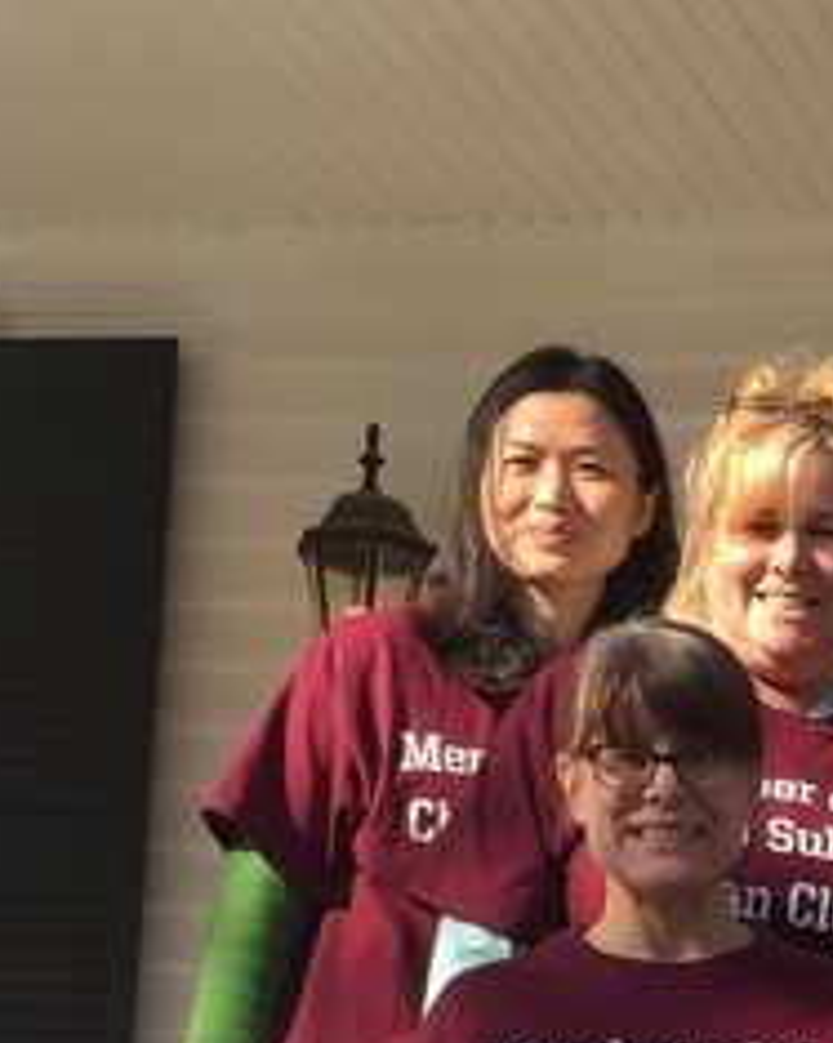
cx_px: 1212
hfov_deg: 12.7
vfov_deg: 16.0
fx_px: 3577
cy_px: 1208
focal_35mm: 116
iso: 32
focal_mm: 4.15
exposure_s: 1/732
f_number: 2.2
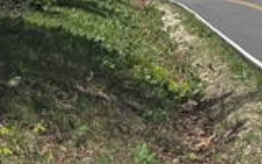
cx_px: 455
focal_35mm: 176
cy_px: 118
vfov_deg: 7.4
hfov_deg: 11.2
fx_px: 1257
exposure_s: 1/4854
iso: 50
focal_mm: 5.96
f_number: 1.6
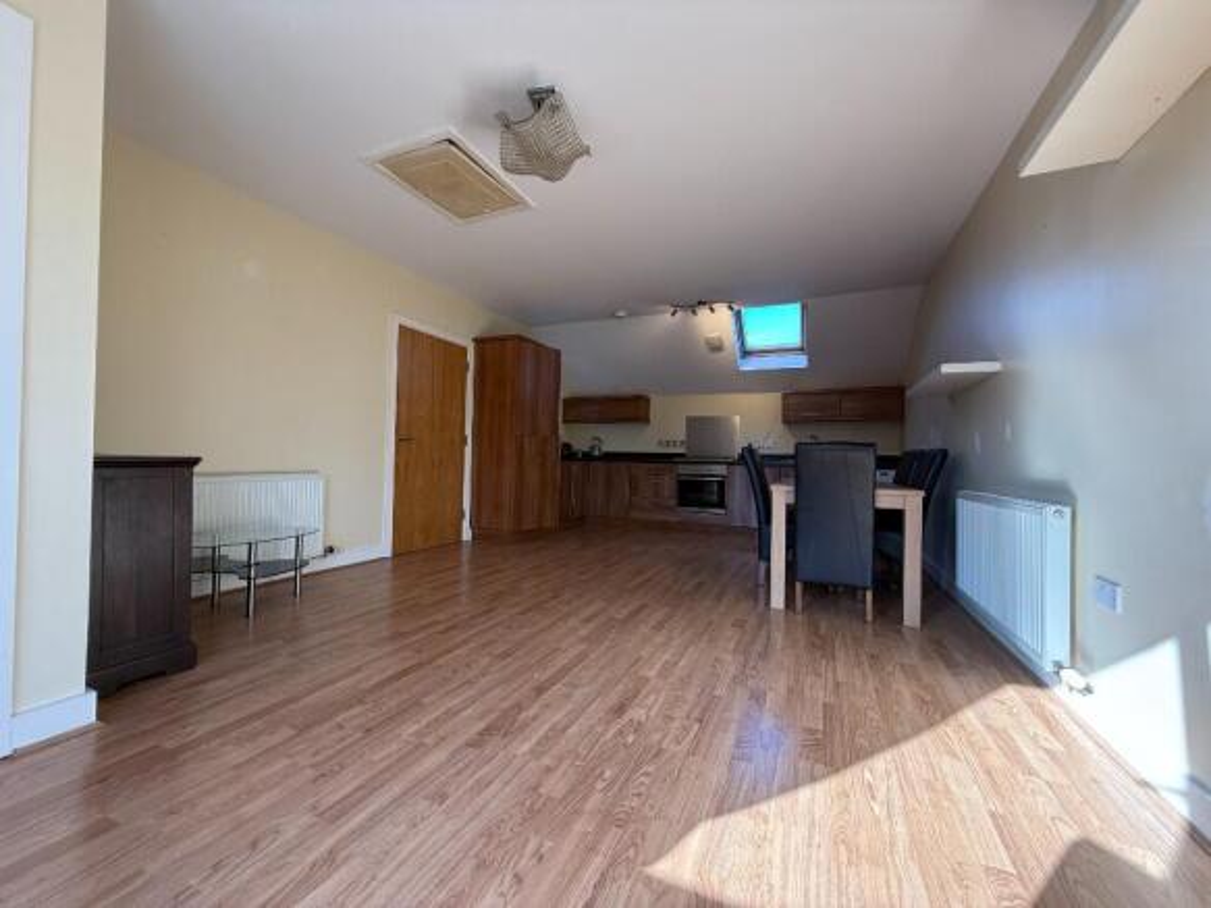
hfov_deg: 102.1
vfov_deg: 85.7
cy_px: 454
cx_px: 606
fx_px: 490
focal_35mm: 14
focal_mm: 2.22
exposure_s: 1/99
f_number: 2.2
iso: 100
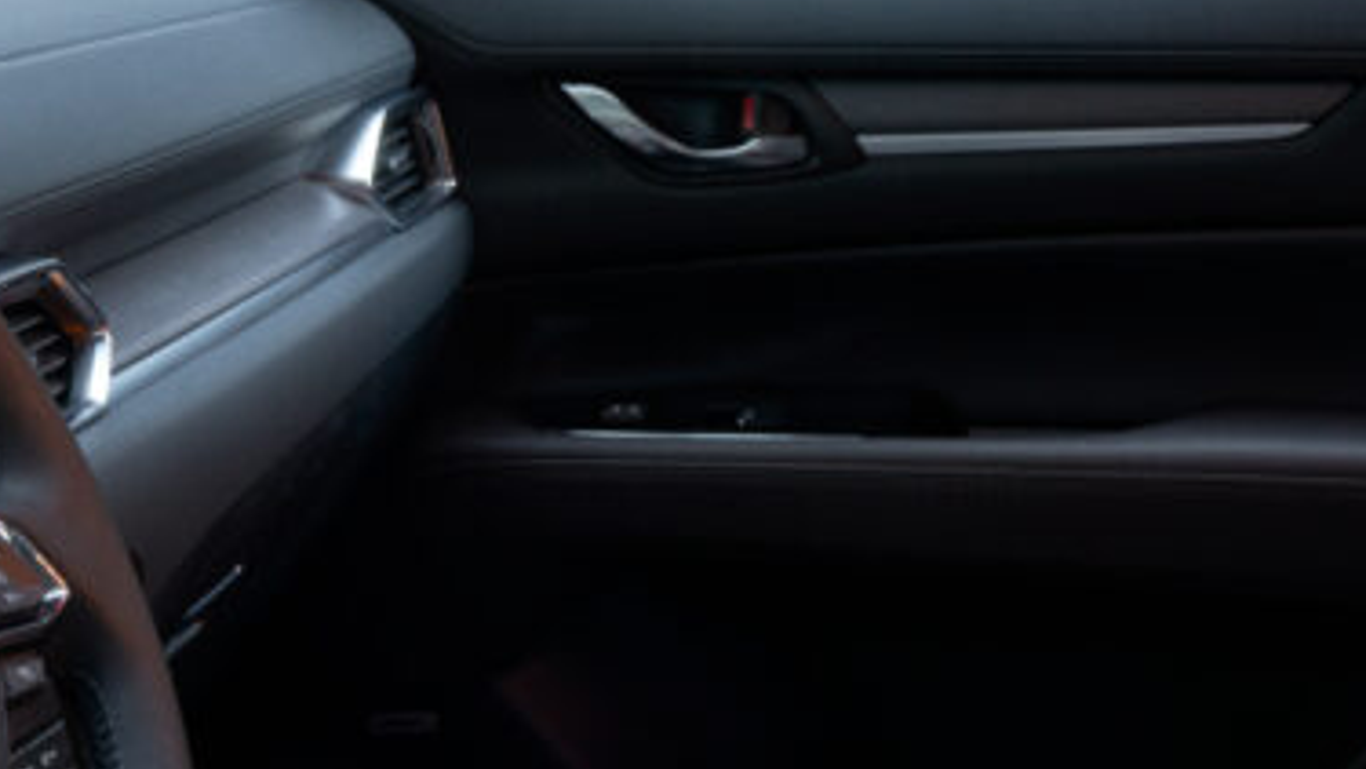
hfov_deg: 21.3
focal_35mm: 100
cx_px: 532
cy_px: 672
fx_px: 3622
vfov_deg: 12.0
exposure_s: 2
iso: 100
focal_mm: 35
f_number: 16
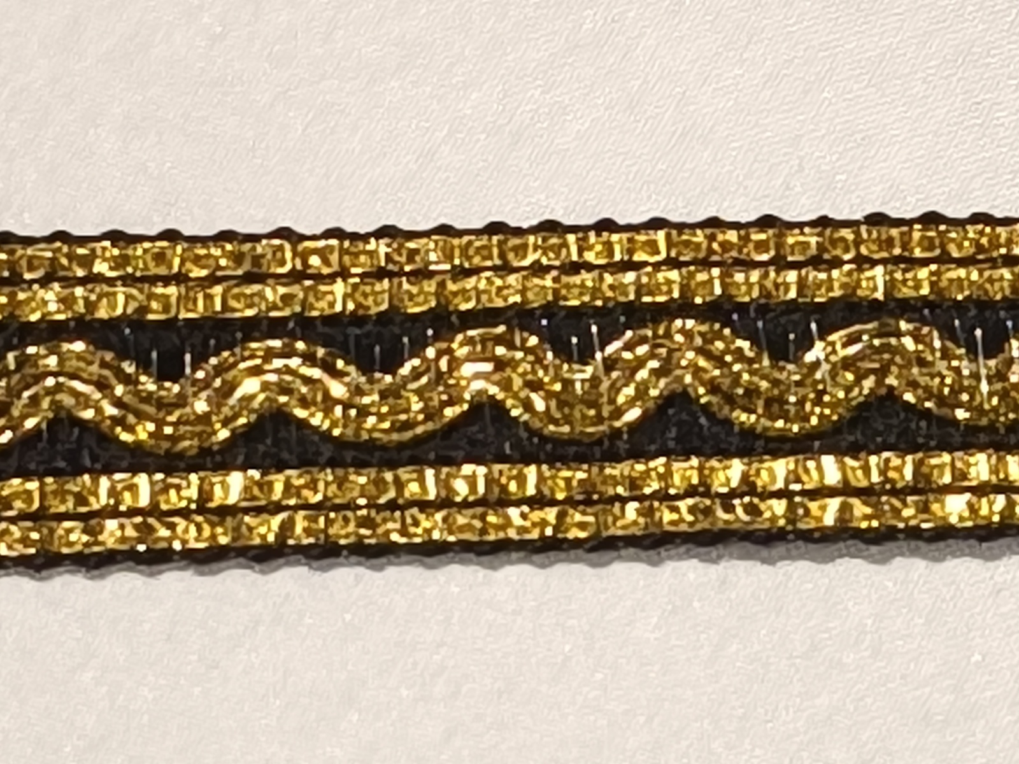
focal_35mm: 172
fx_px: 5063
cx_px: 510
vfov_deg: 8.6
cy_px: 382
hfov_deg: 11.5
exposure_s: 1/3805
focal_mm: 6.57
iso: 2000
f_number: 1.6
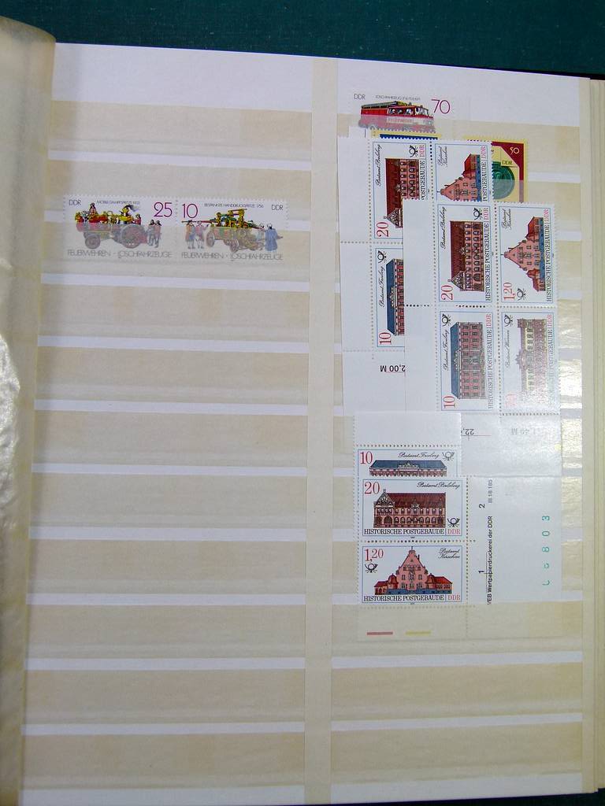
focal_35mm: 33
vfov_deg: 55.4
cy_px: 403
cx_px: 302
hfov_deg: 42.9
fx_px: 769
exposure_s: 1/160
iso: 100
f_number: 4
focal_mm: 5.9
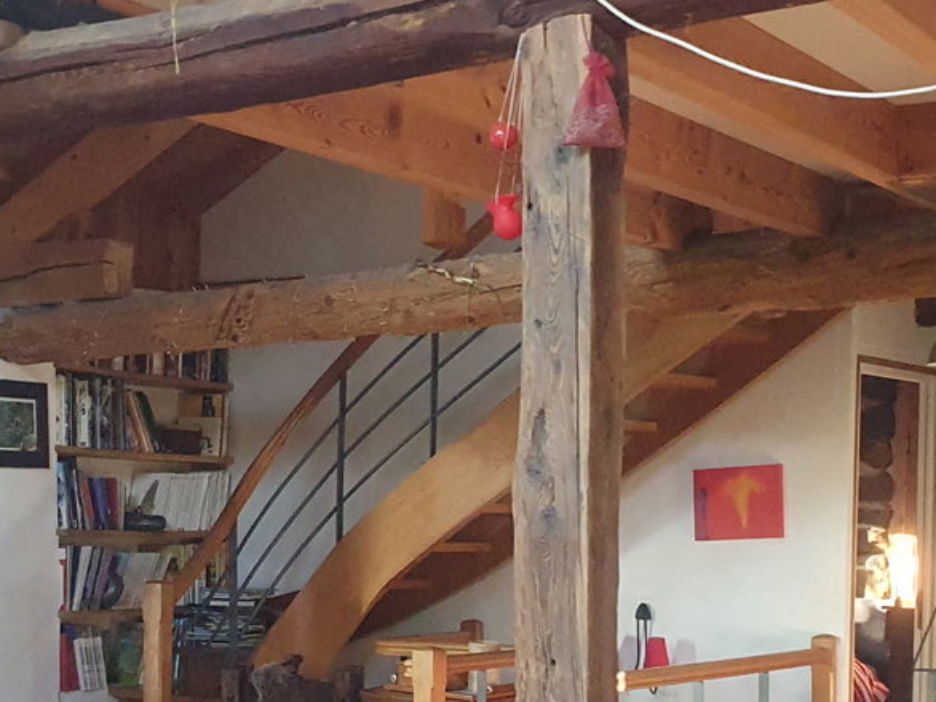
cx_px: 444
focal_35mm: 71
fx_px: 1919
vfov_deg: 20.2
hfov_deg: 27.4
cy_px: 662
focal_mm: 4.32
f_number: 2.4
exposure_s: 1/50
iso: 640
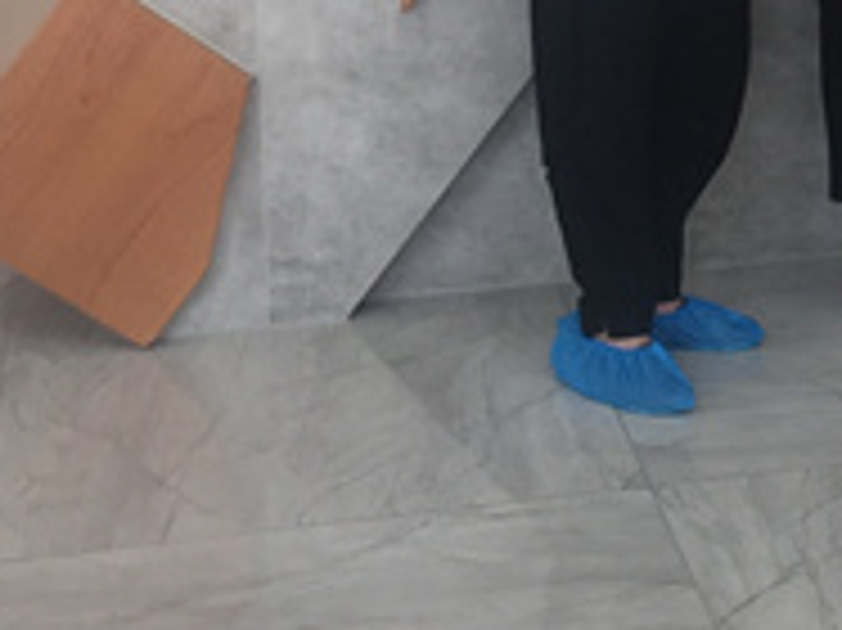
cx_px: 1054
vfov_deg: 11.5
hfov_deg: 15.3
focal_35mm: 124
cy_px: -270
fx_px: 3014
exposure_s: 1/146
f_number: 2.2
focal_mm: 4.15
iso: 32
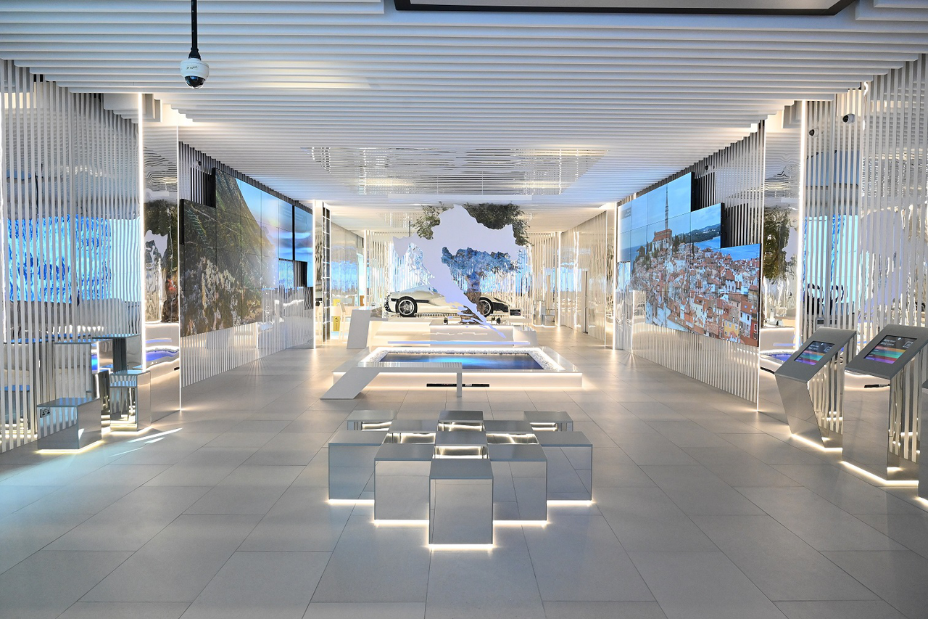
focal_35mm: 24
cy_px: 310
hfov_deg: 73.8
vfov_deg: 53.1
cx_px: 464
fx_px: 619
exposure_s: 1/125
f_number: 7.1
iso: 4000
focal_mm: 24
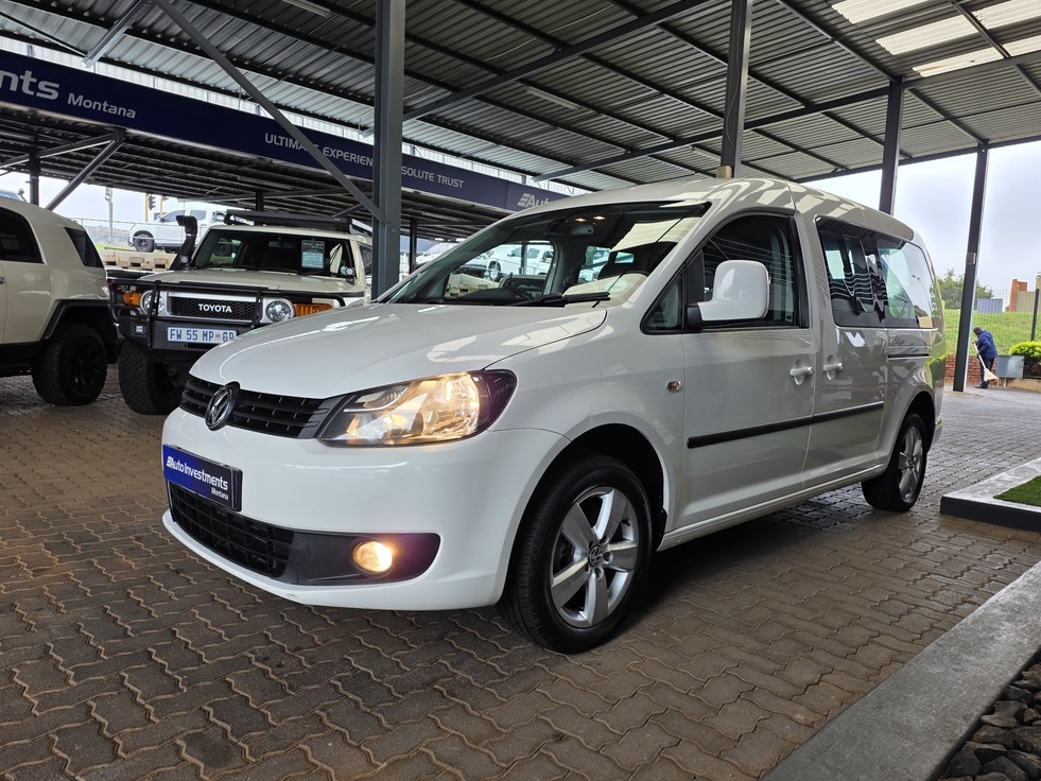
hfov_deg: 71.6
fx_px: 722
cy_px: 387
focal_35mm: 24
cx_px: 535
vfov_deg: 56.8
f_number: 1.7
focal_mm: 6.25
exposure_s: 1/100
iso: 40
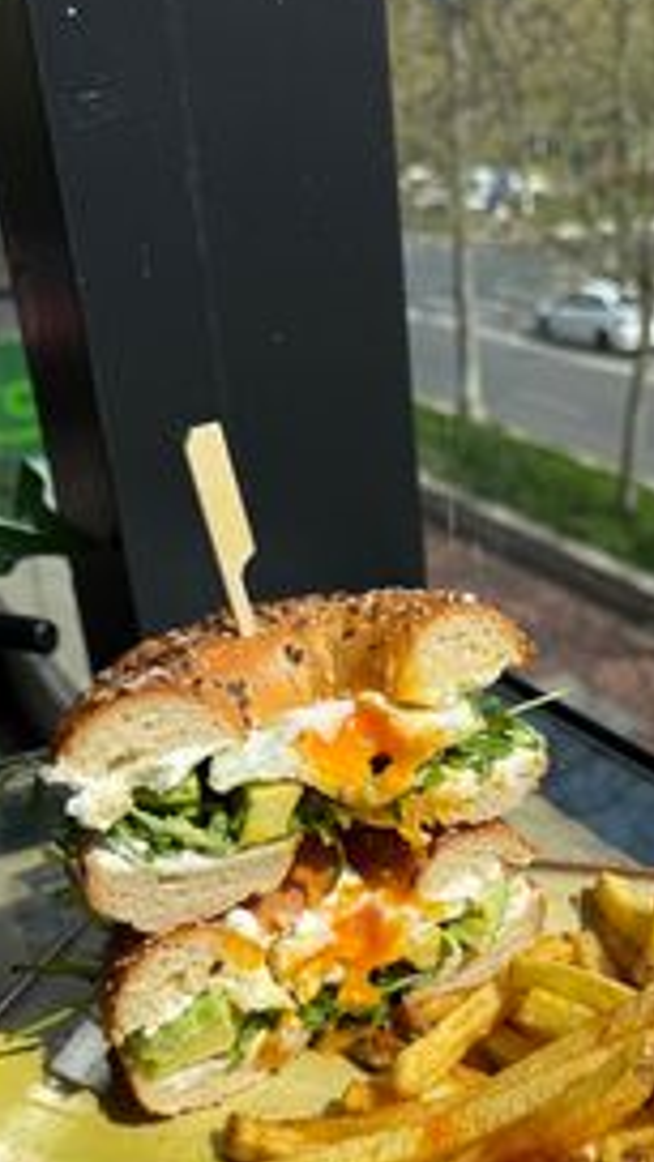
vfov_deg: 47.8
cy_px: 848
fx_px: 1264
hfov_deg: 28.1
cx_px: 569
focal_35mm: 41
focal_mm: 6.76
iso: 80
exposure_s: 1/3759
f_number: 1.78
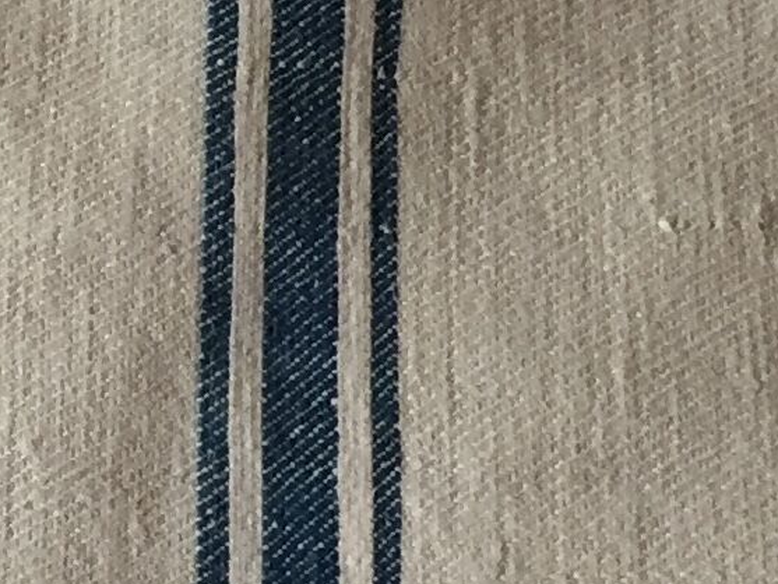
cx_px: 246
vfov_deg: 8.6
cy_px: 725
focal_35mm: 170
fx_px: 3822
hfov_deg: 11.6
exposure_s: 1/33
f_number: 2.2
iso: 50
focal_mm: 4.15
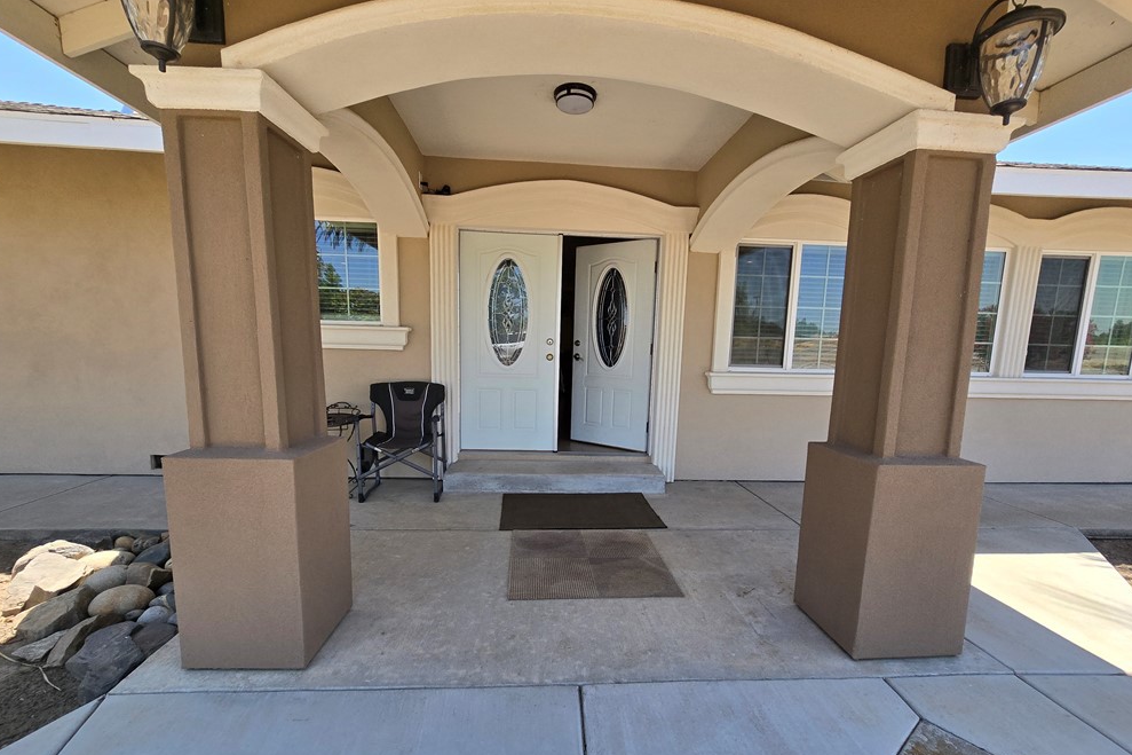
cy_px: 420
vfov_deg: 80.9
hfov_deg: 104.3
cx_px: 570
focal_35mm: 14
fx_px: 440
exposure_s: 1/895
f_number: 2.2
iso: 50
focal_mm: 2.2
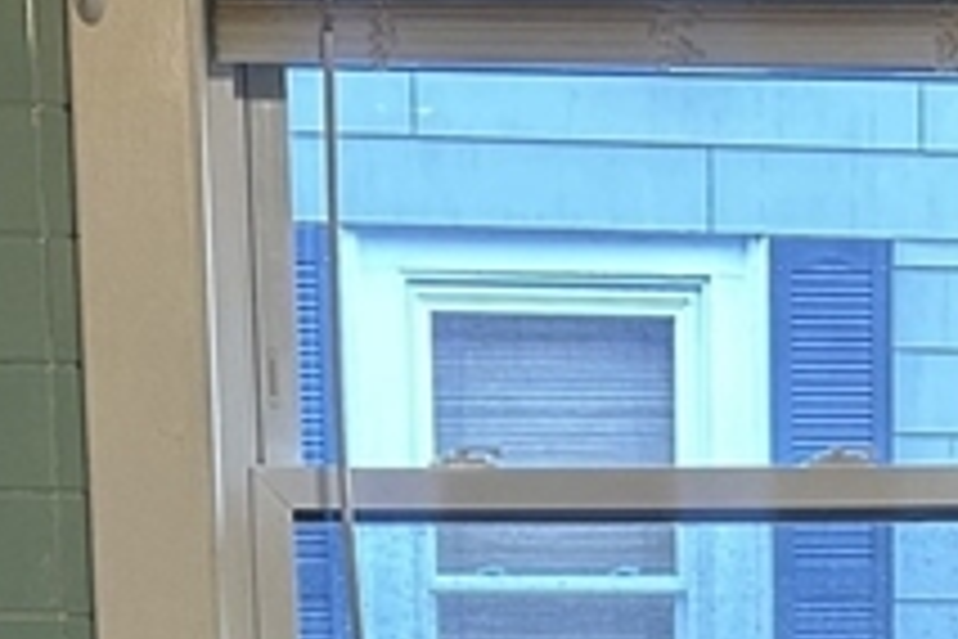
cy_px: 1390
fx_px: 3459
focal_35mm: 130
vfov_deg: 9.6
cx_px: 760
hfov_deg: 15.7
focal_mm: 5.7
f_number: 1.5
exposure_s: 1/60
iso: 160
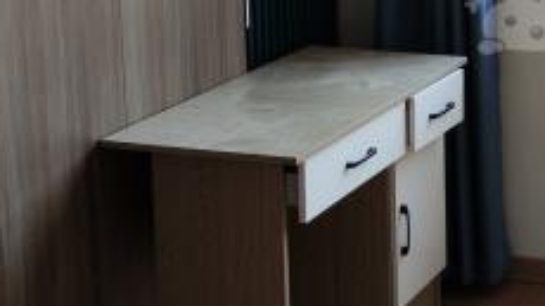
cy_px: -8
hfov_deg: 21.7
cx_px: 654
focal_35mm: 91
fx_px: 1314
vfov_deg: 13.1
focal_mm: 4.68
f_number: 1.8
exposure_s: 1/100
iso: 53
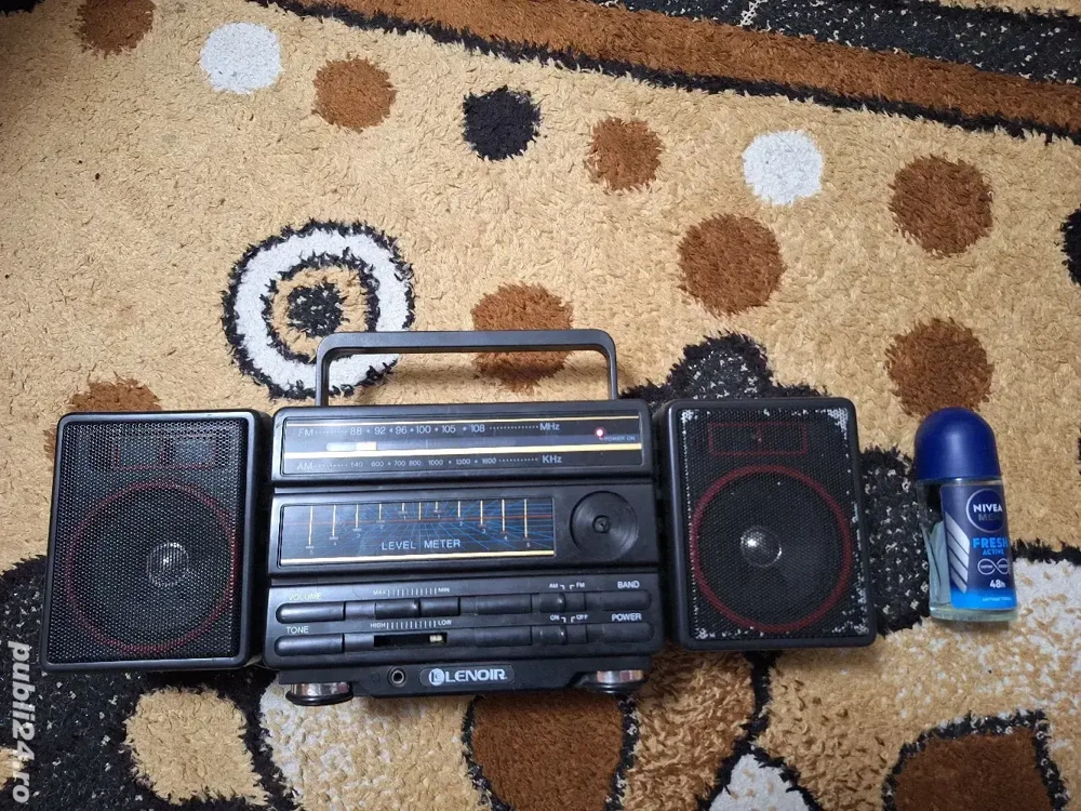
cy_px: 406
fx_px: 718
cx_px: 540
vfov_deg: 58.9
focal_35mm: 23
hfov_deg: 73.9
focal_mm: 5.54
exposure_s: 1/30
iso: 320
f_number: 1.8
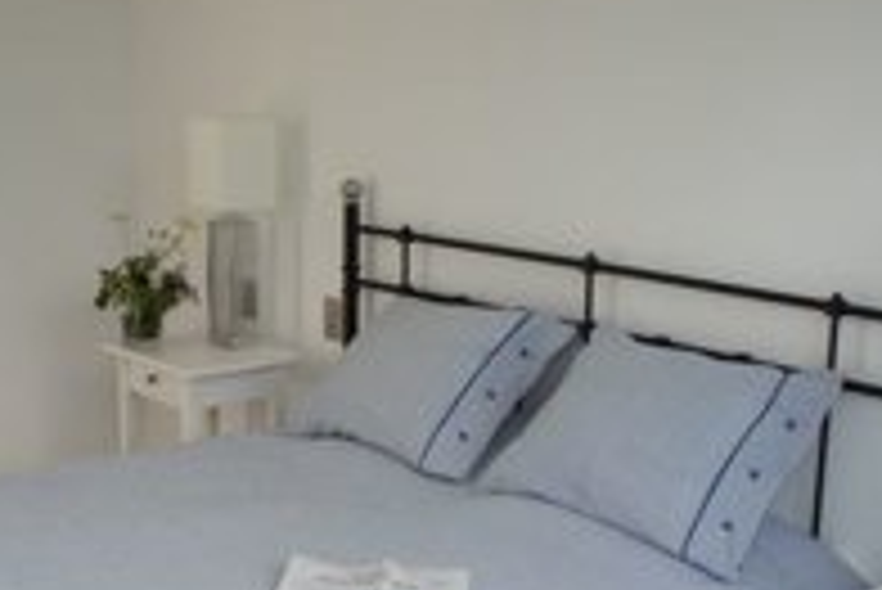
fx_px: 1348
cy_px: 459
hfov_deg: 35.9
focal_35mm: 55
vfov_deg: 24.3
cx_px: 310
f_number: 7.1
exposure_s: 1/125
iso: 400
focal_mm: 18
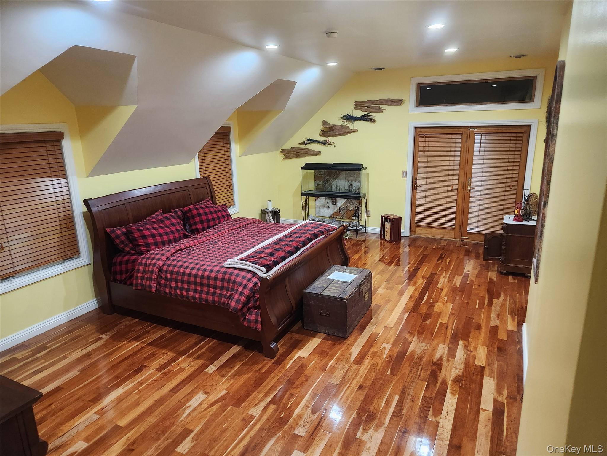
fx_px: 403
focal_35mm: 23
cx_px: 304
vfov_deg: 58.9
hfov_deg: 73.9
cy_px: 228
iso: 640
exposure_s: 1/120
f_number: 1.8
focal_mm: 5.4
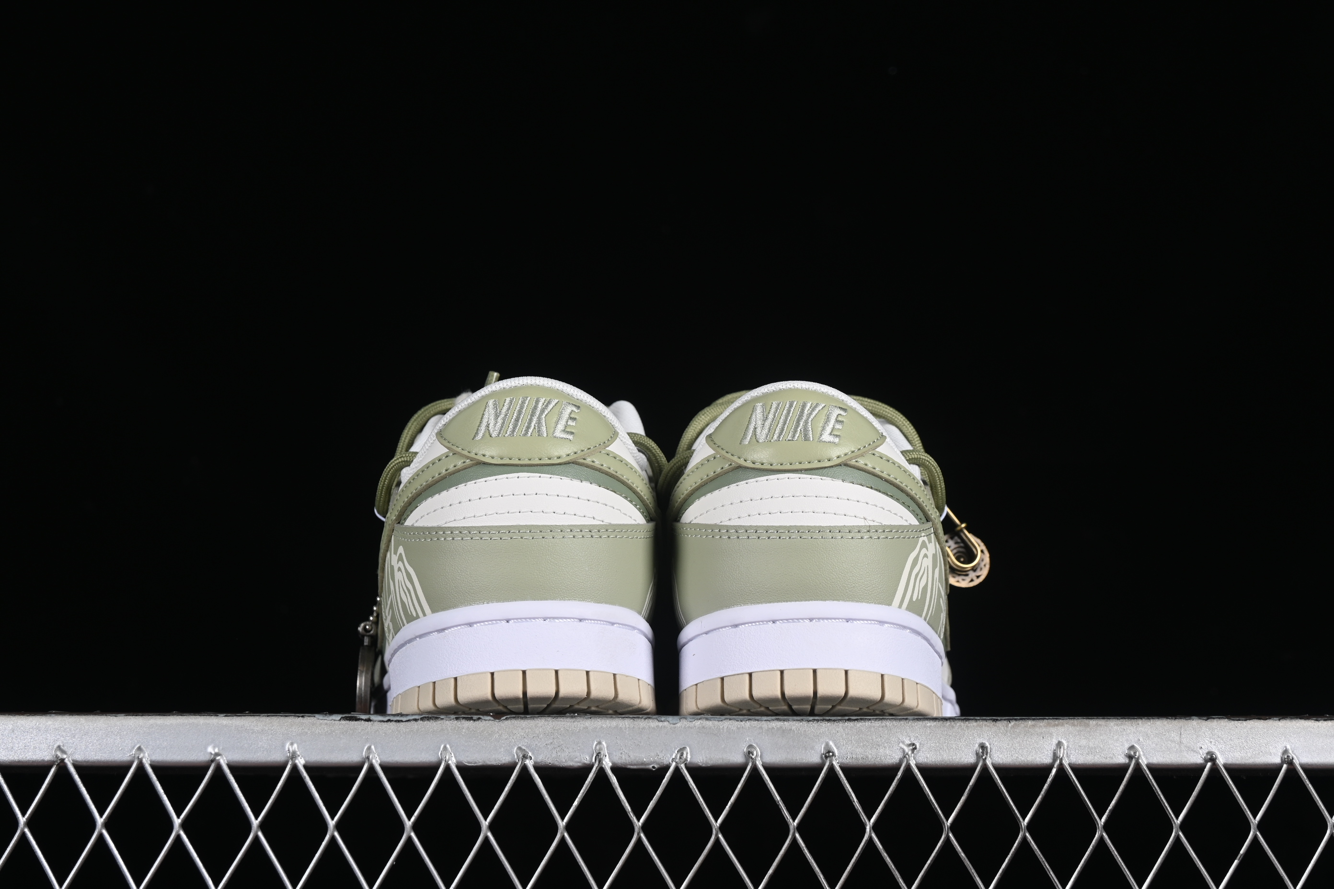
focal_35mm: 75
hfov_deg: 27.0
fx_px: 2779
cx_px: 667
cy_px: 444
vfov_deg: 18.2
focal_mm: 50
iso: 160
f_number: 8
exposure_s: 1/80
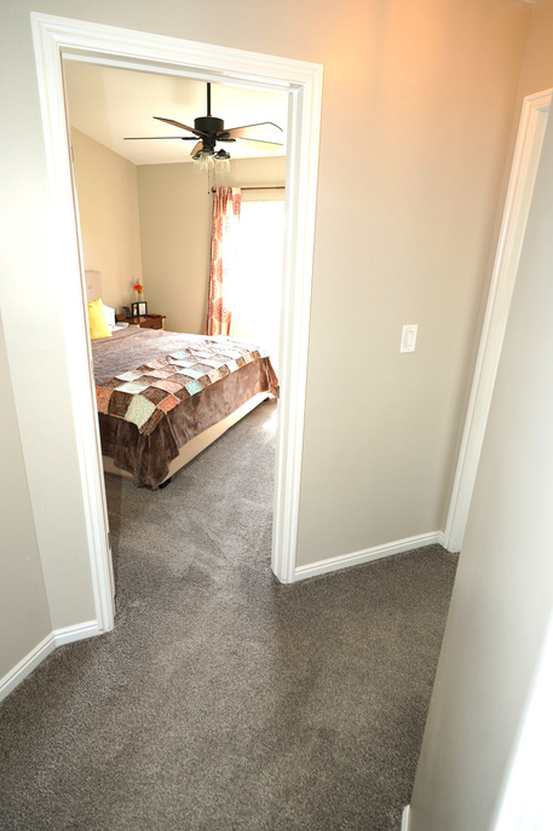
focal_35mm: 19
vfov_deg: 86.8
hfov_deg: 64.3
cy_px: 386
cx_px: 247
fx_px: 438
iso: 640
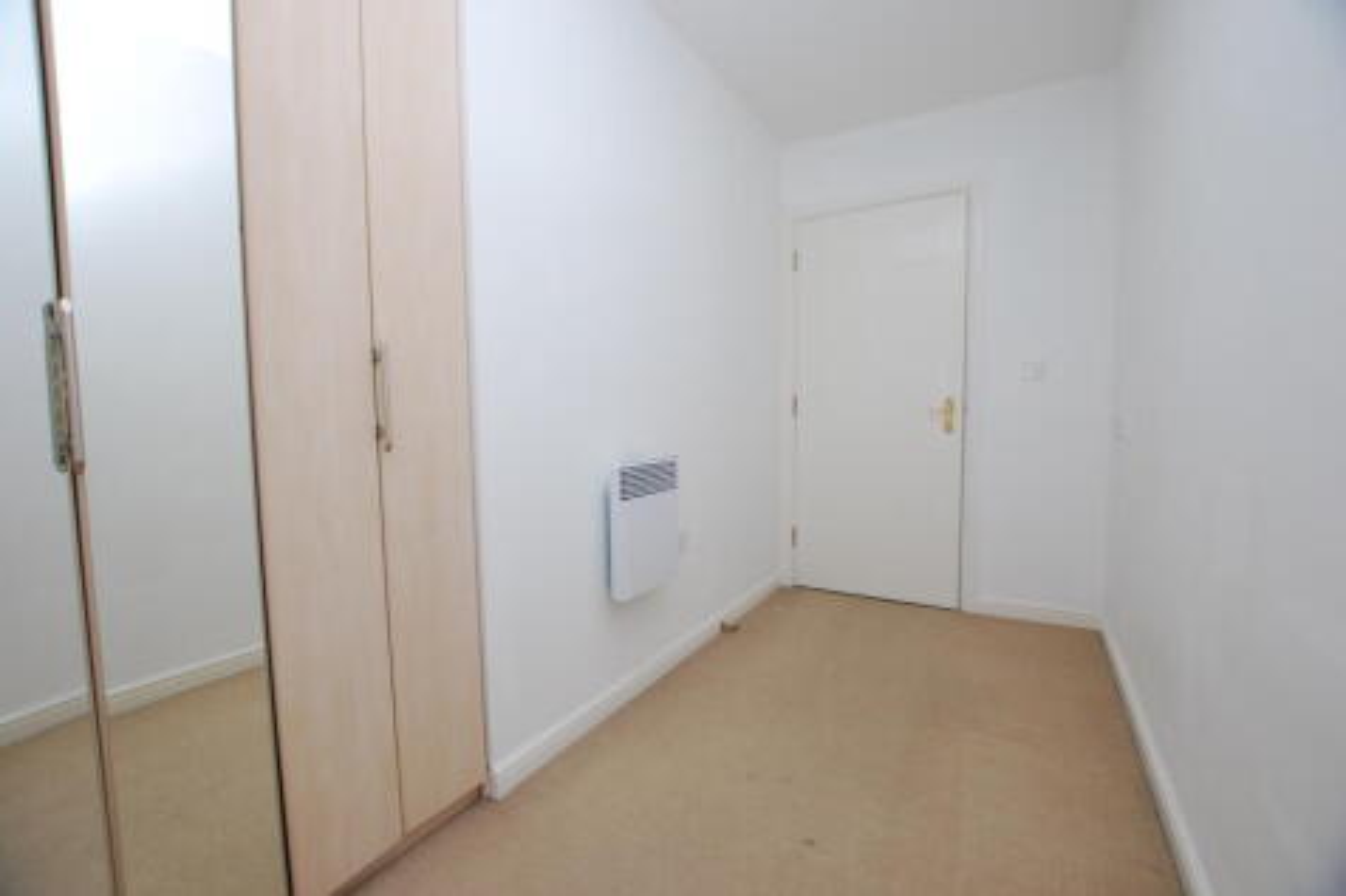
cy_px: 448
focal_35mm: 15
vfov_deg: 77.3
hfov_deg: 100.4
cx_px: 673
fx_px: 561
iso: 100
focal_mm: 10
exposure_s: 1/60
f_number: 4
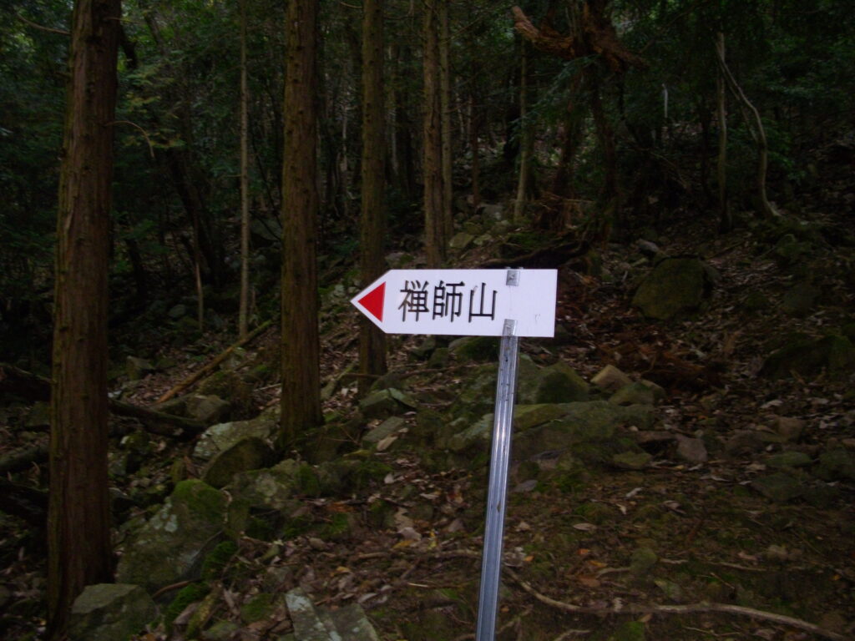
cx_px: 428
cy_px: 320
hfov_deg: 50.1
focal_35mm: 37
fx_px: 914
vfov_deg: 38.7
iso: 200
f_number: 2.8
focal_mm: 6.2
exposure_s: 1/50
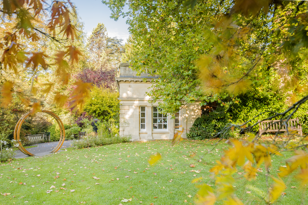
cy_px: 102
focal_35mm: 30
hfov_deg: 61.9
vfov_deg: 43.6
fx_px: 257
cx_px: 154
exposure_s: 1.3
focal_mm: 30
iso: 100
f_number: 22
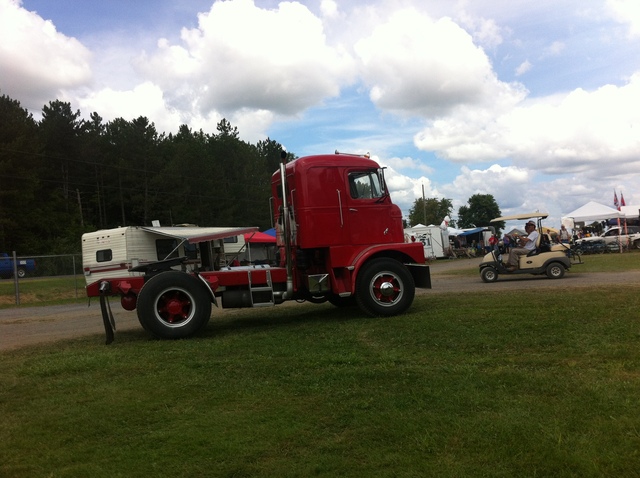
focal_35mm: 35
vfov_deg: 40.6
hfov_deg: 52.7
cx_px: 320
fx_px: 646
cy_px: 239
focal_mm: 3.85
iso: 80
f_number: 2.8
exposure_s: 1/1312
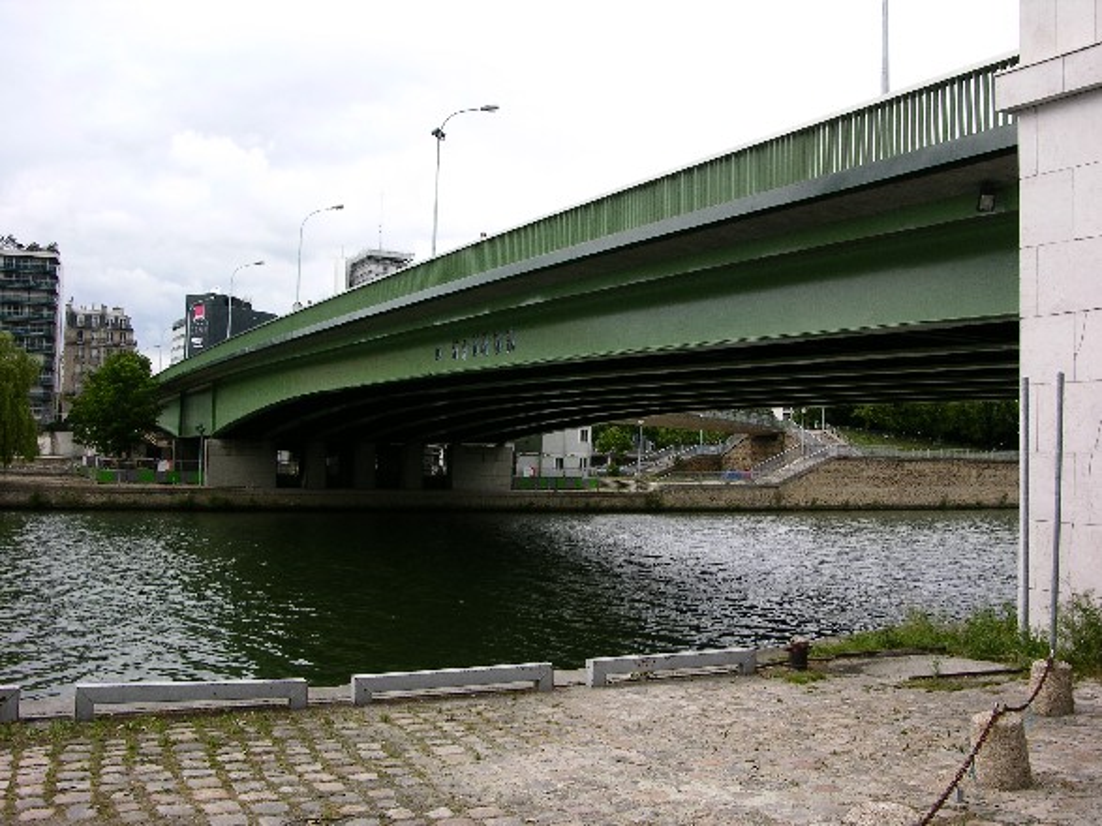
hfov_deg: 52.6
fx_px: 1114
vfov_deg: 40.7
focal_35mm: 35
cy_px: 413
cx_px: 551
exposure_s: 1/95
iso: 50
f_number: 8
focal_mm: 8.9
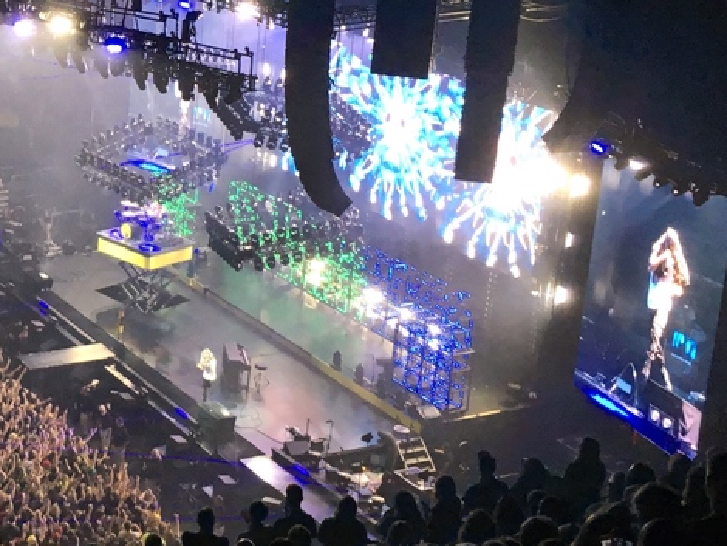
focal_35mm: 74
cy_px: 156
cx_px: -36
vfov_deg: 19.8
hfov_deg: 24.8
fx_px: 1555
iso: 25
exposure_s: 1/30
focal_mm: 4.15
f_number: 2.2
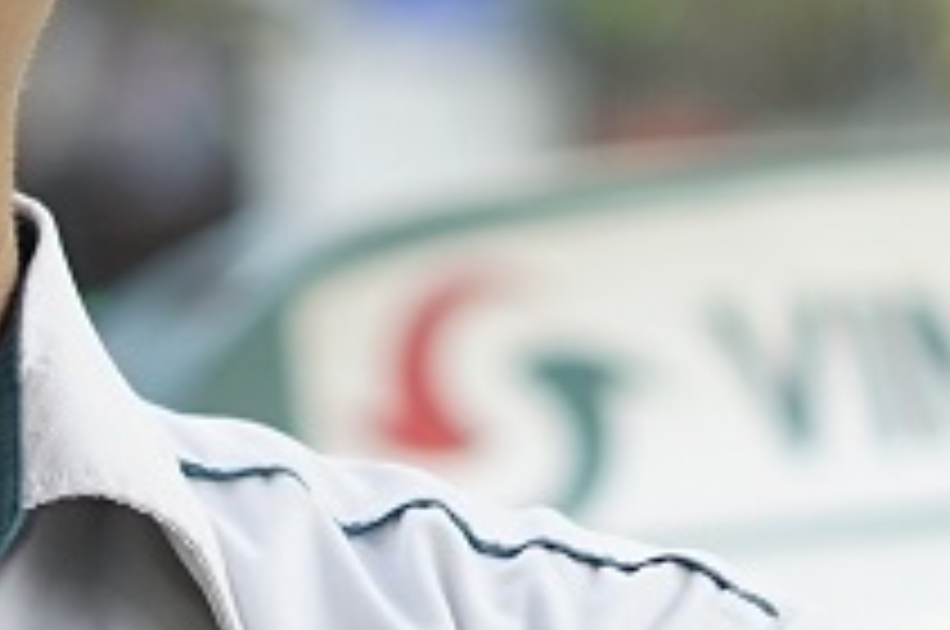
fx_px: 10012
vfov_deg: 3.6
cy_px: 904
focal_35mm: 380
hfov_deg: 5.4
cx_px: 468
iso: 250
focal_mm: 50
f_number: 2
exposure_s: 1/1000
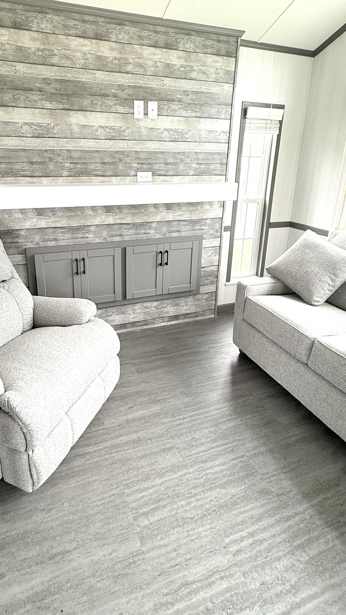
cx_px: 143
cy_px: 254
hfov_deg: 55.5
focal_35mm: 20
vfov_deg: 85.8
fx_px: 326
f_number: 2.2
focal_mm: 2.22
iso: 200
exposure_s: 1/99
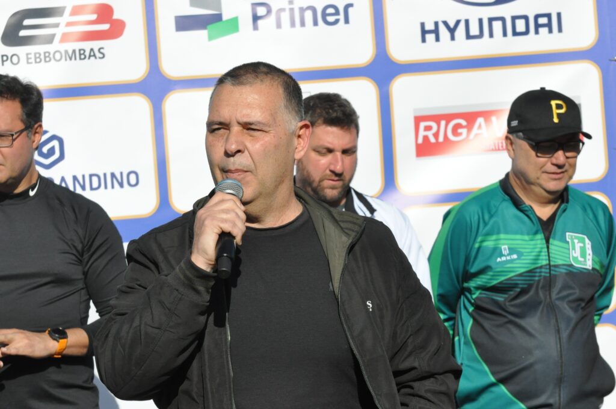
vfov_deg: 9.9
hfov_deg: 14.9
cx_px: 308
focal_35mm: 138
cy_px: 204
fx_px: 2358
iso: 1250
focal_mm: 92
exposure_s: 1/4000
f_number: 9
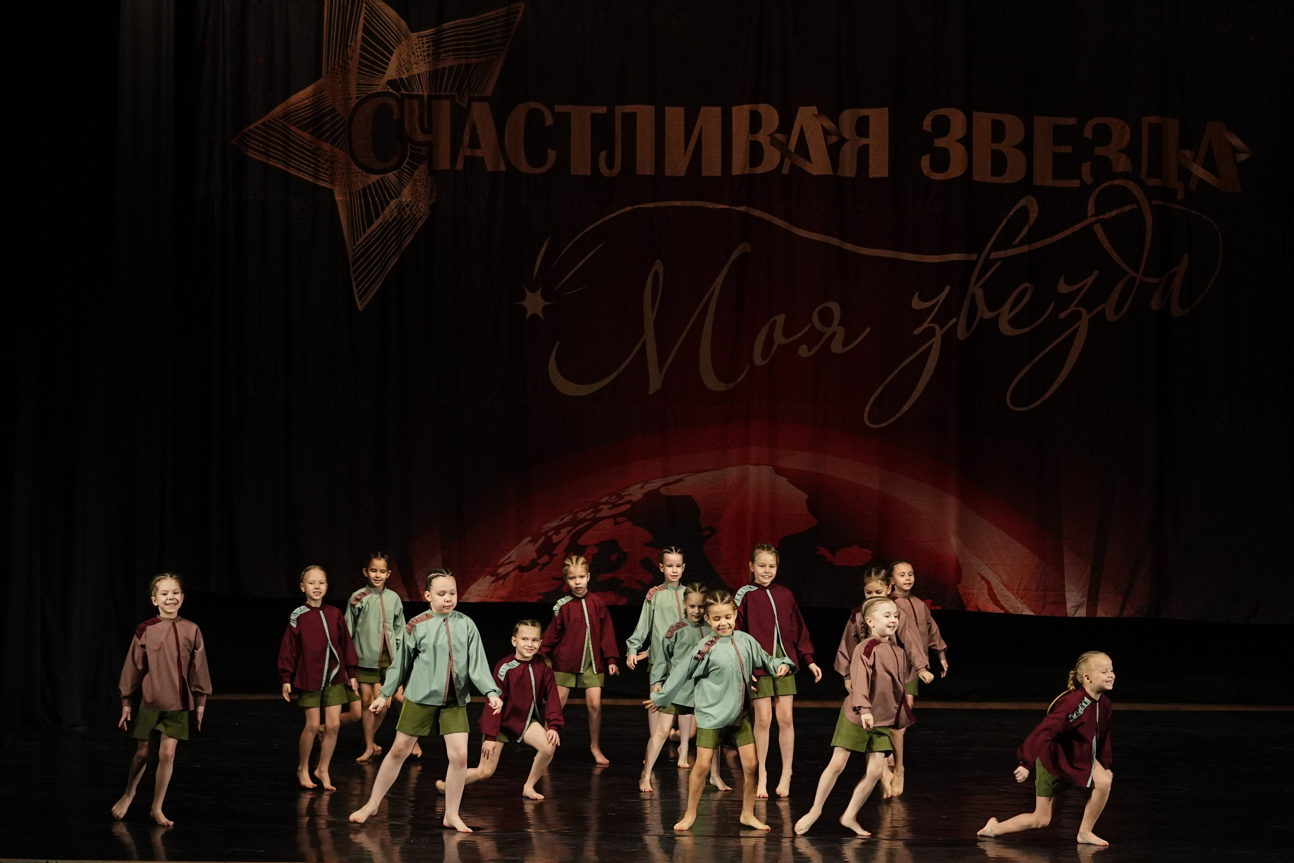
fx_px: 3774
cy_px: 432
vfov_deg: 13.0
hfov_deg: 19.5
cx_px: 647
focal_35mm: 105
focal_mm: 70
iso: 2500
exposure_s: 1/400
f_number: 2.8
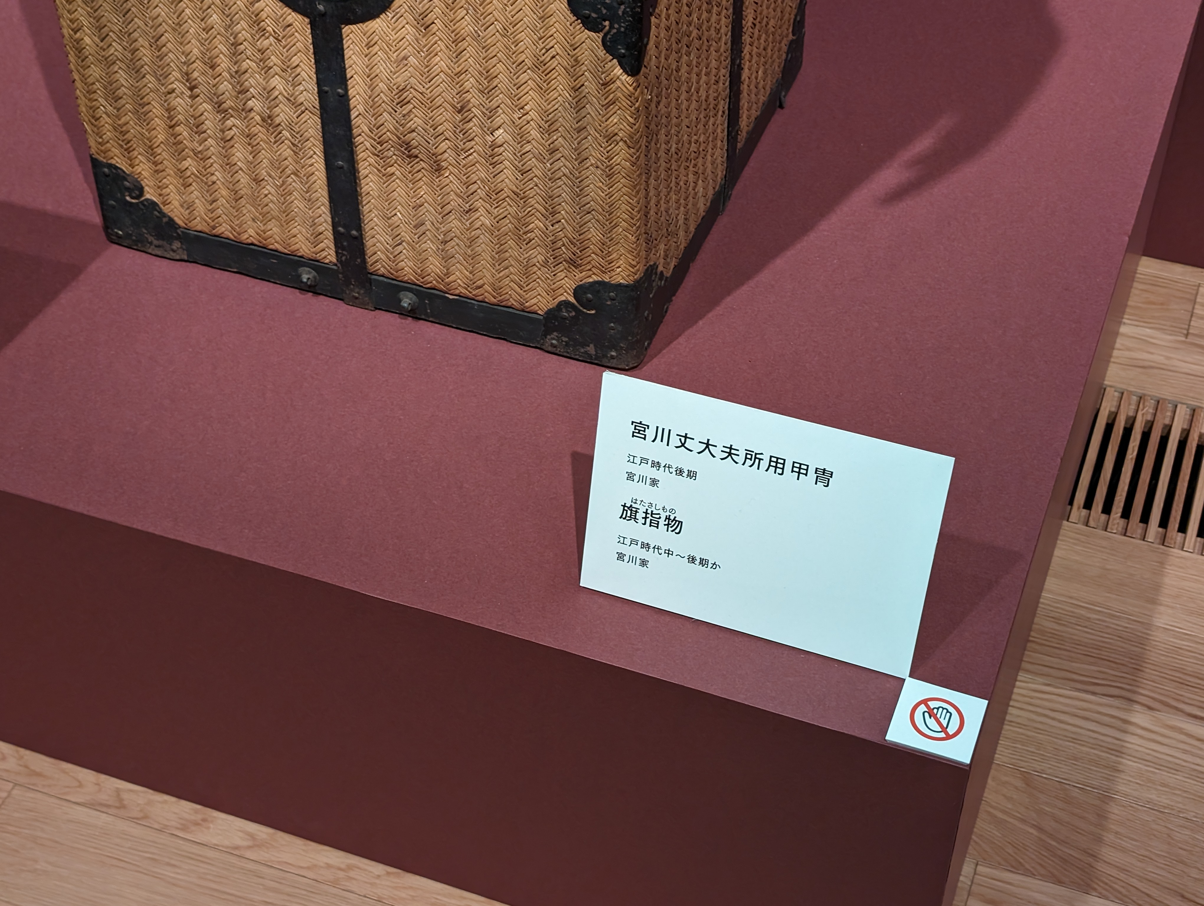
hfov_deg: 38.9
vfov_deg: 29.7
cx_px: 602
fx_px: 1707
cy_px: 453
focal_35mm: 49
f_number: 1.68
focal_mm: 6.9
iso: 261
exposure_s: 1/26.4
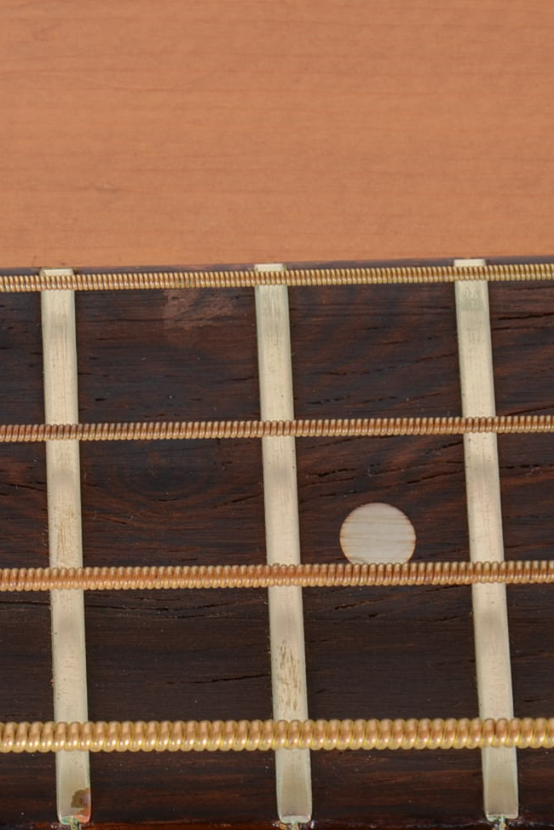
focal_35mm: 265
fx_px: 6112
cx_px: 32
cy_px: 586
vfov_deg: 7.8
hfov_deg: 5.2
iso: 160
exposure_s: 1/160
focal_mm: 70
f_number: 9
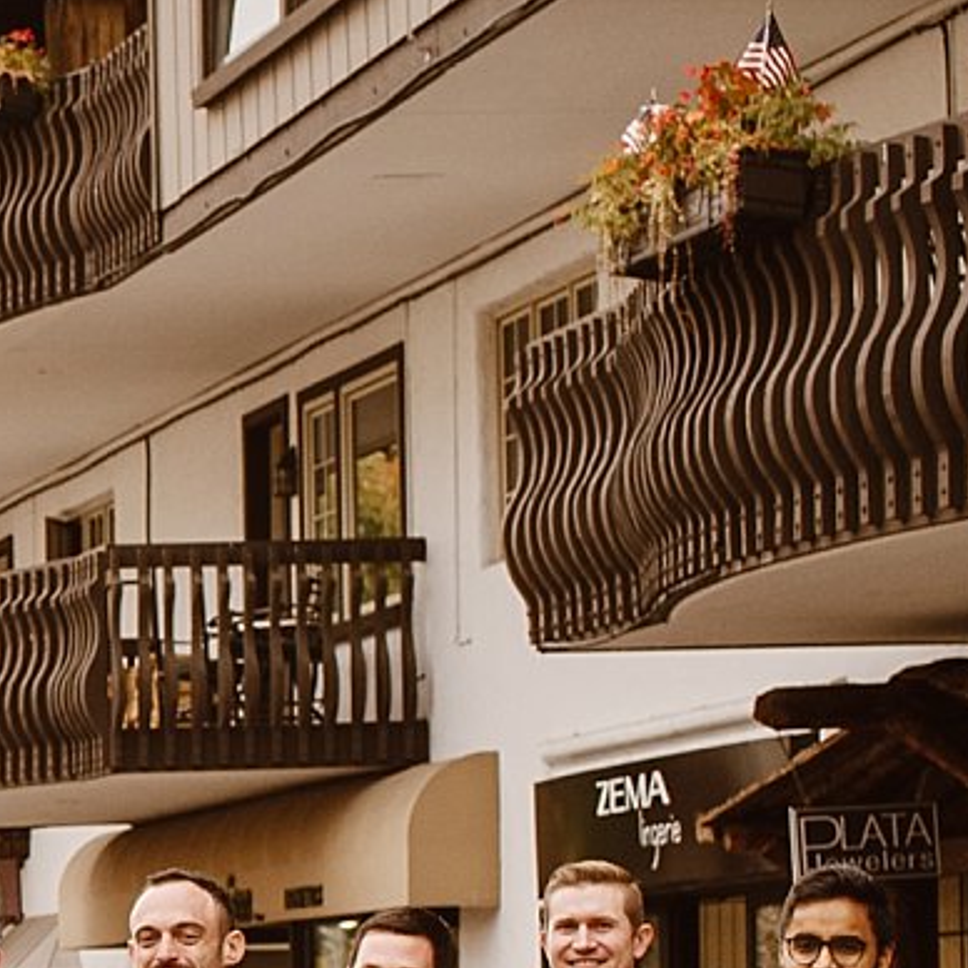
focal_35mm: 157
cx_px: -1090
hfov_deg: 10.1
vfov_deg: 11.0
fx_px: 4967
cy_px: 1002
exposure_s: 1/400
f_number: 5
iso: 200
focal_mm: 35
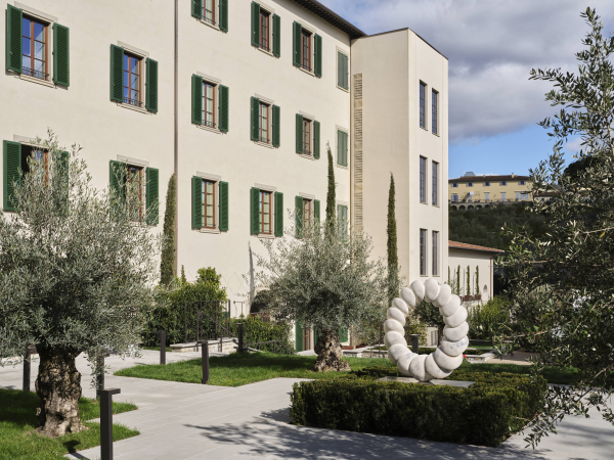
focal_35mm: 39
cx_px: 307
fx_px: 692
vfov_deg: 36.8
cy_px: 230
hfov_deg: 47.9
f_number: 16
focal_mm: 48.8
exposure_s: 1/250
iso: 400
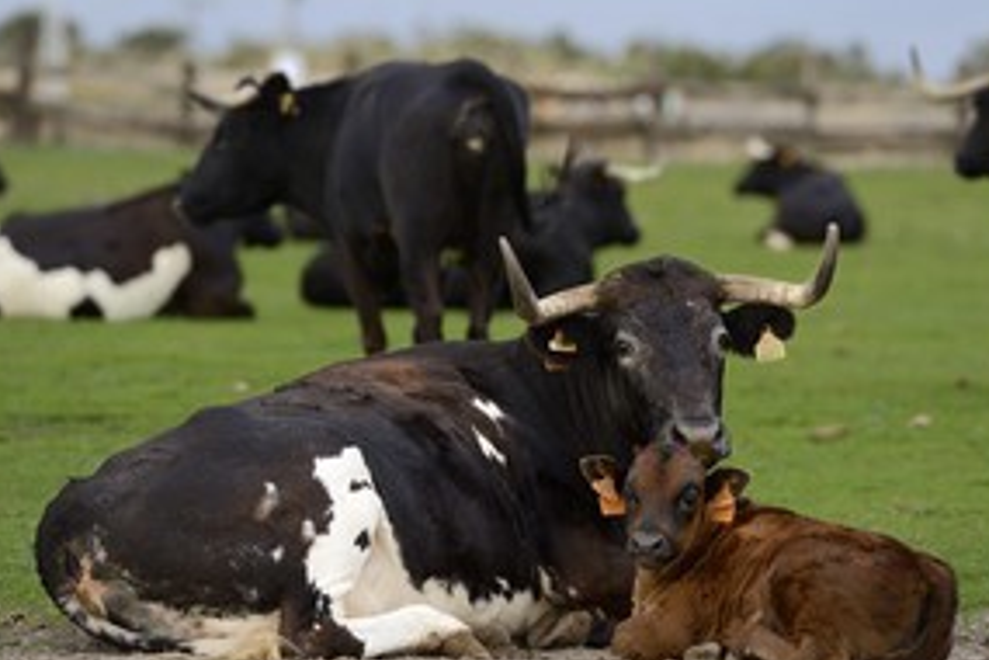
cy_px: 302
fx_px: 8104
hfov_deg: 7.0
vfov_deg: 4.7
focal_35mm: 295
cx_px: 547
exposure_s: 1/640
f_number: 4.5
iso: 800
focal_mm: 200
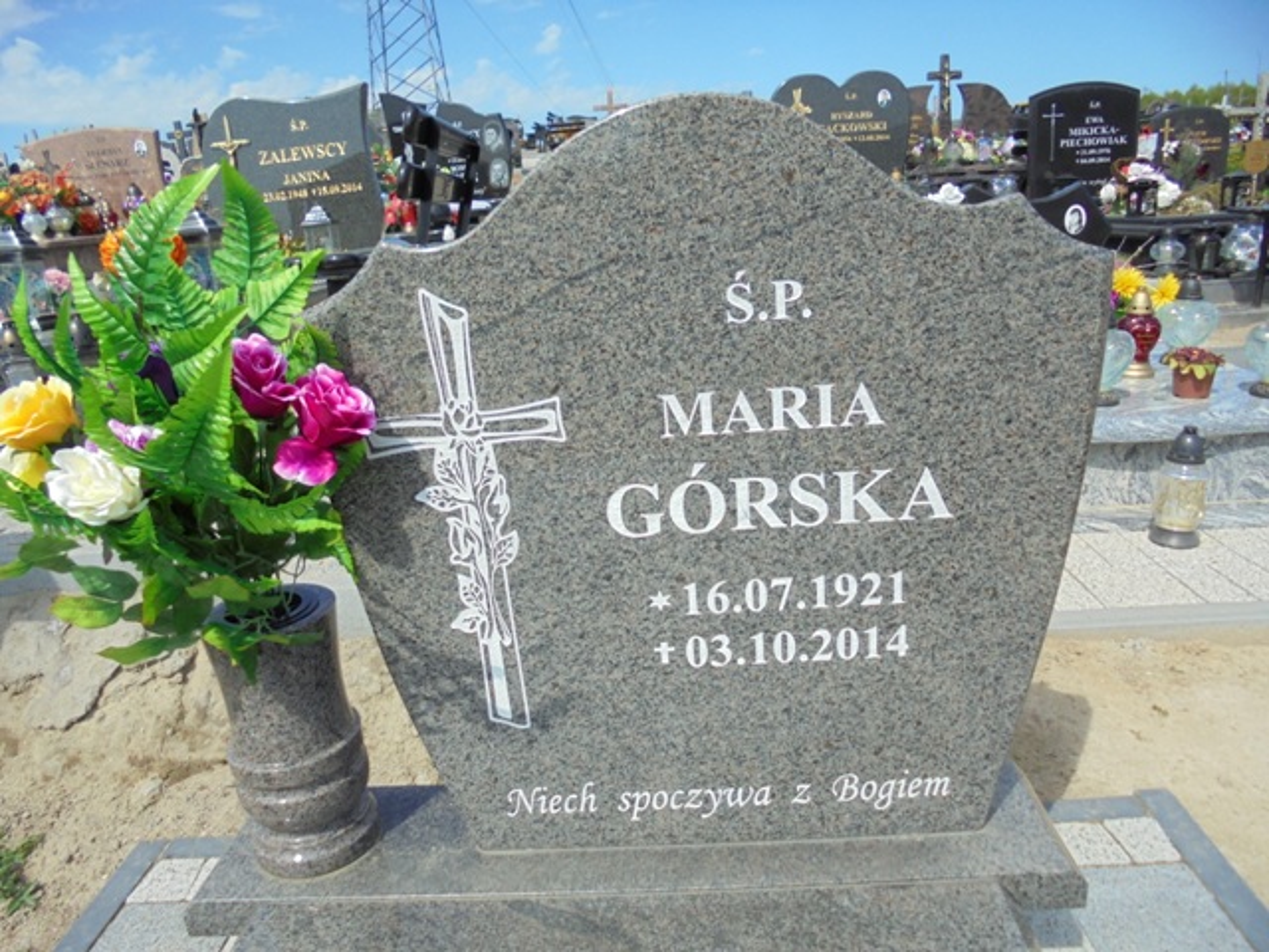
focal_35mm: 26
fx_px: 953
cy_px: 476
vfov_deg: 53.1
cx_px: 634
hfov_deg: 67.3
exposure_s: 1/1000
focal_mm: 4.6
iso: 100
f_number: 3.5
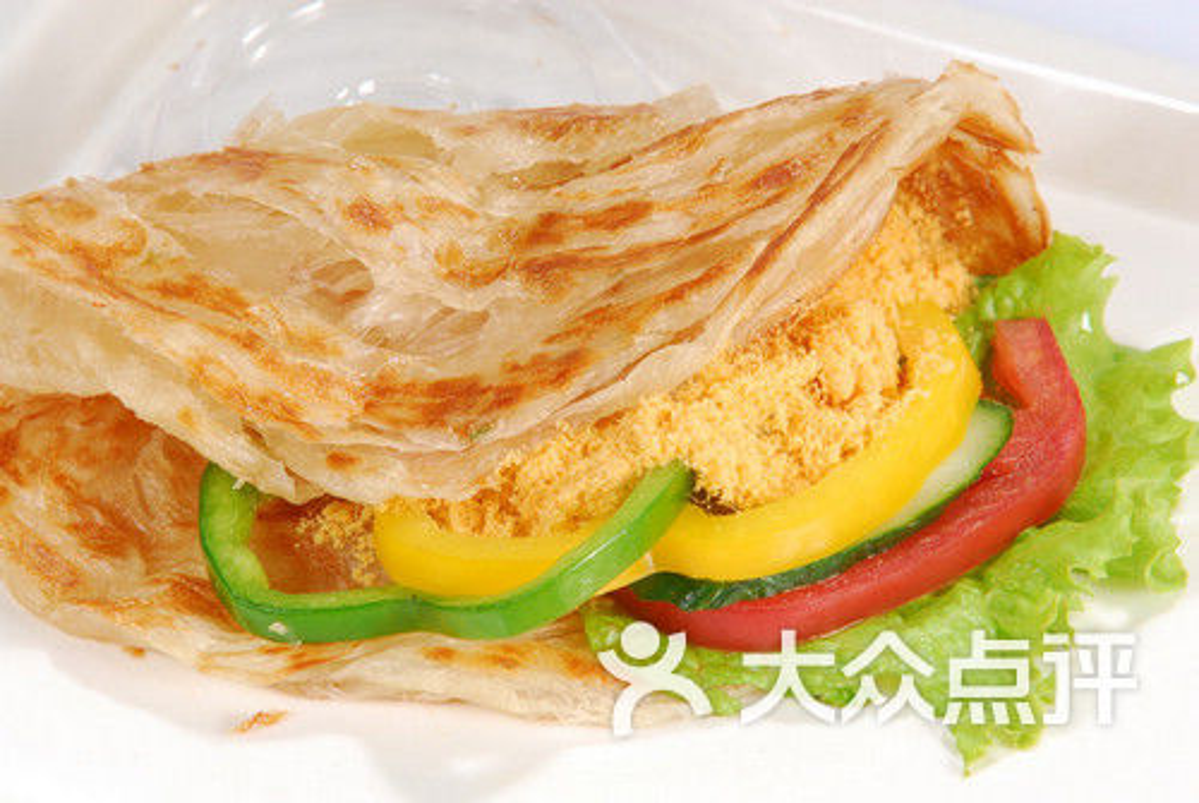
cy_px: 402
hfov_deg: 6.9
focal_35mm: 300
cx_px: 600
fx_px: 10006
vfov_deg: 4.6
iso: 100
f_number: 11
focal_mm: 200
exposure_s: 1/160
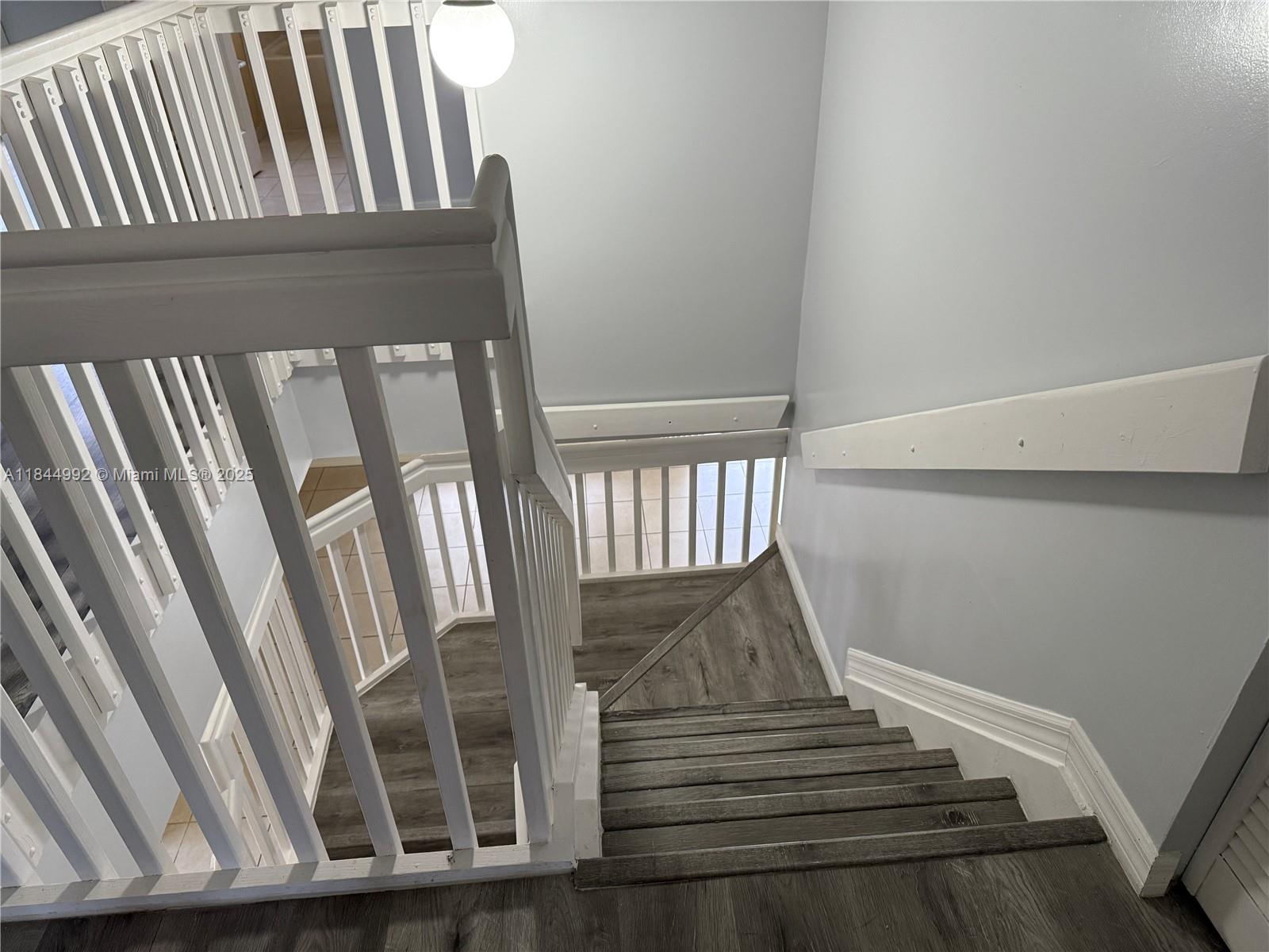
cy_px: 476
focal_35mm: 24
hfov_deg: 71.6
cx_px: 634
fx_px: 880
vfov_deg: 56.8
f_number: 1.78
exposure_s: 1/60
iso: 250
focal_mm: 6.76
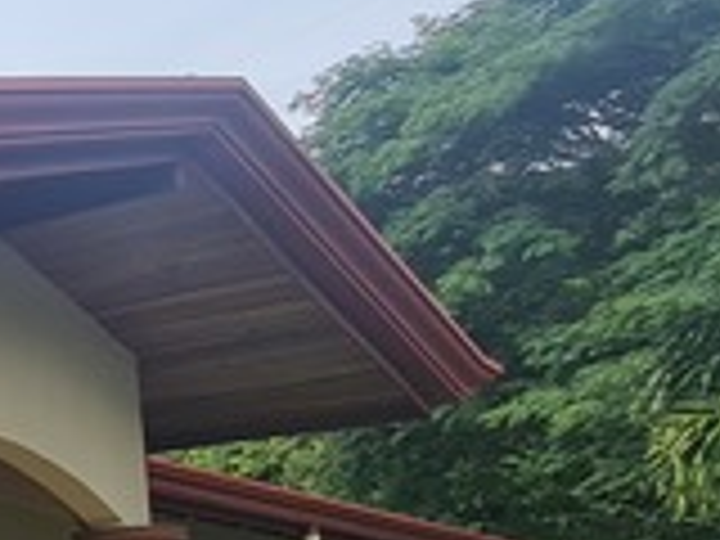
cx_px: -738
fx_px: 1352
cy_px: 504
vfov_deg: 22.0
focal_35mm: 65
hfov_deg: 18.5
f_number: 2.2
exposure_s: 1/1252
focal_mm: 2.2
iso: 64
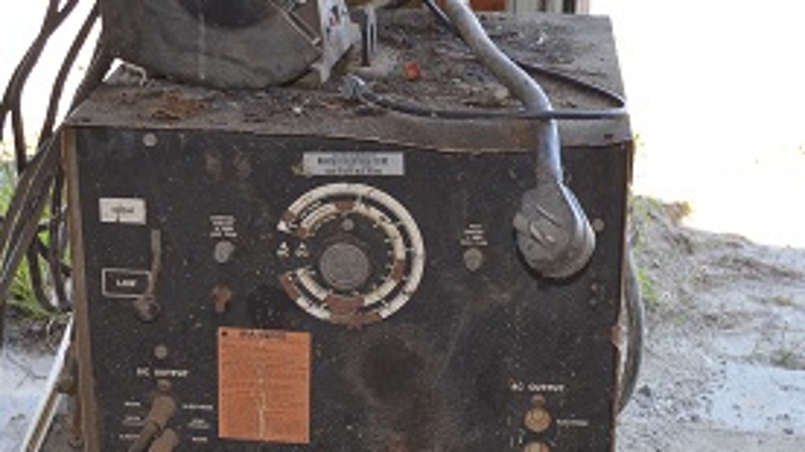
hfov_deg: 28.6
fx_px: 1576
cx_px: 370
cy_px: 245
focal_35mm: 74
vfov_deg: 16.3
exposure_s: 1/125
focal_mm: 29
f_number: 4.5
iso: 250
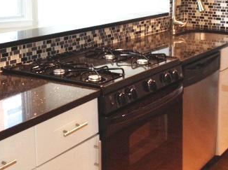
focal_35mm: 69
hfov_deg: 28.2
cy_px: 13
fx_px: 454
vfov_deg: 20.8
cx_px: 105
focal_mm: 4.28
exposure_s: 1/20
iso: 100
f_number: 2.4
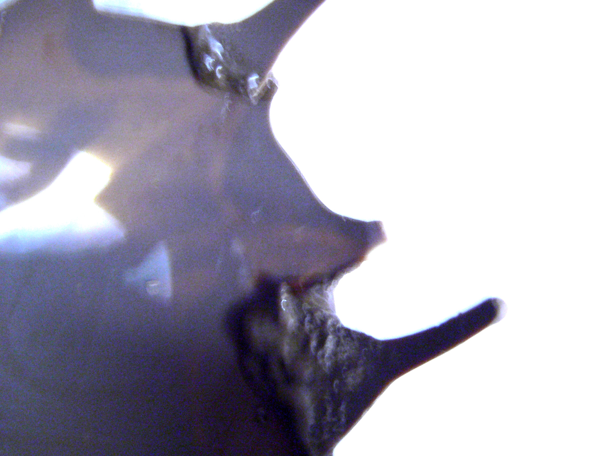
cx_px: 304
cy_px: 228
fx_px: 1897
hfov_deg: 18.2
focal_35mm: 108
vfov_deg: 13.7
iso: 200
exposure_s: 1/4
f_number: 2.8
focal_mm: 18
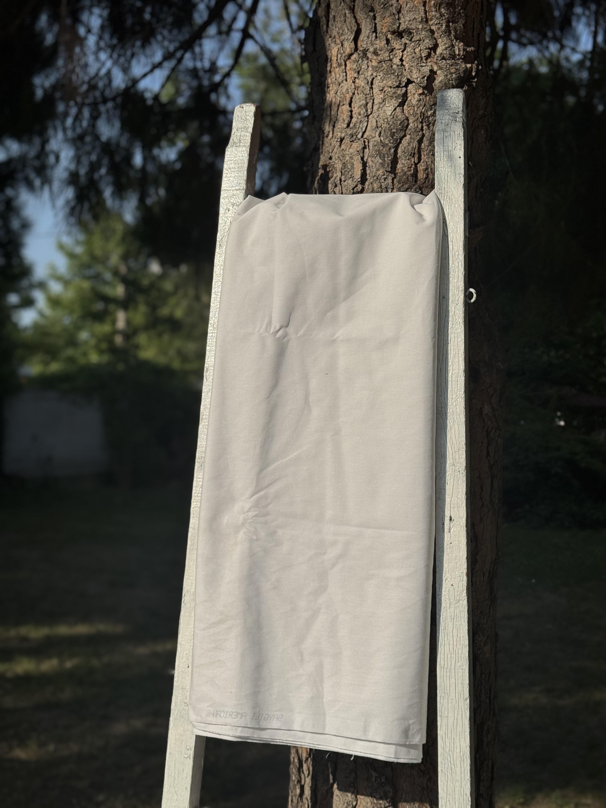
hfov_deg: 30.3
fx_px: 1120
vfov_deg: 39.7
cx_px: 303
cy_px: 404
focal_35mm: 48
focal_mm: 6.76
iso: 64
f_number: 1.78
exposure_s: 1/12500
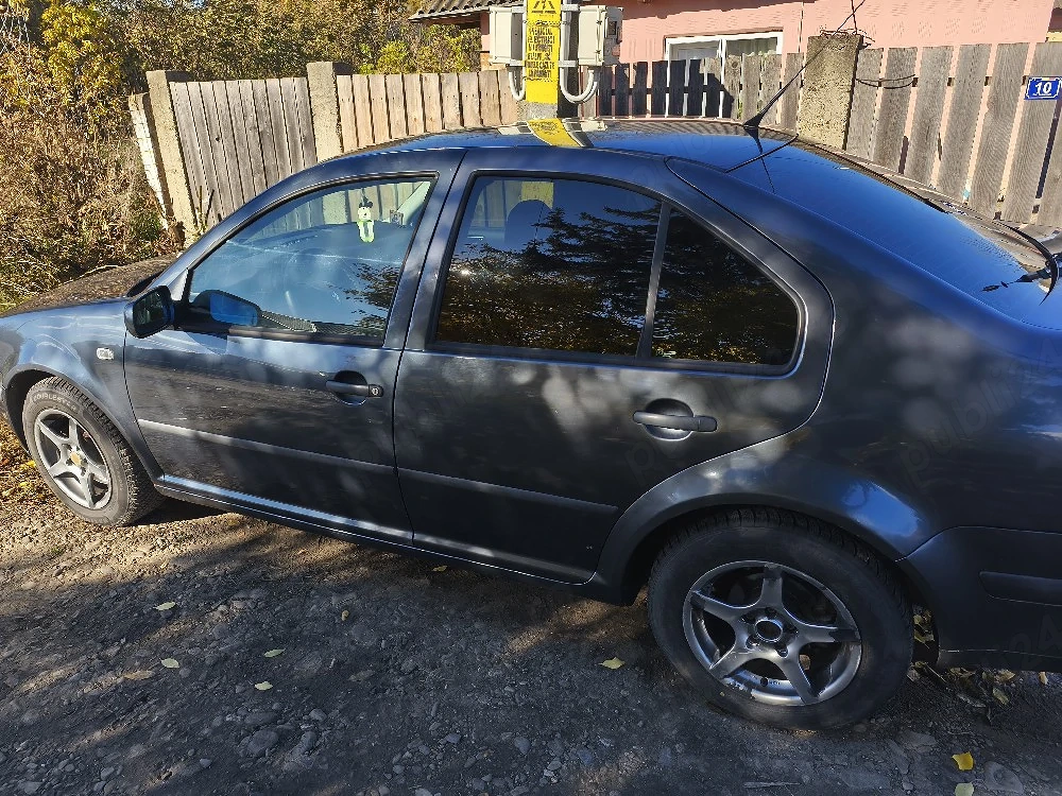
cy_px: 398
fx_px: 706
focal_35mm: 23
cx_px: 531
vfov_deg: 58.9
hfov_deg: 73.9
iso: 50
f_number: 1.65
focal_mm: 6.14
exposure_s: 1/100
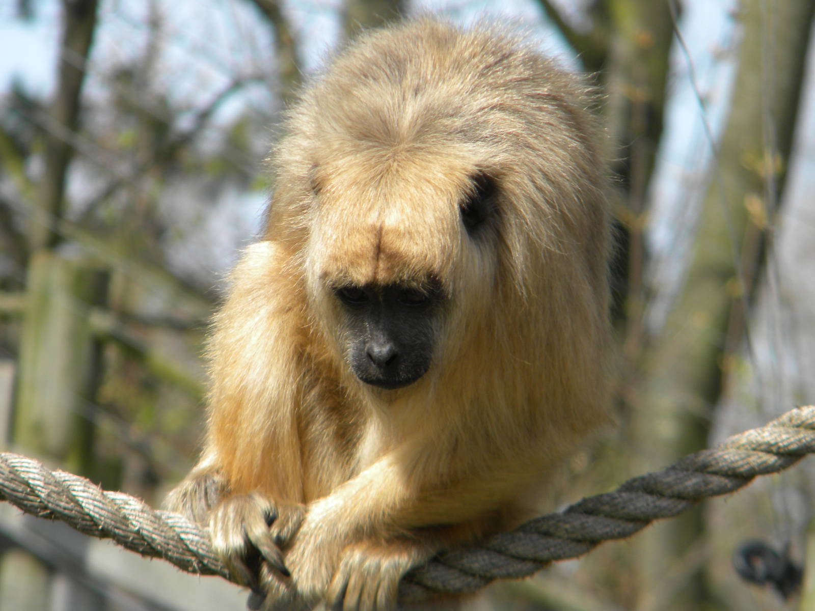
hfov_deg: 4.8
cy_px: 306
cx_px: 408
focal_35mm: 414
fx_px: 9747
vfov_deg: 3.6
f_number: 5.4
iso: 80
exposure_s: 1/264
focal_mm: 75
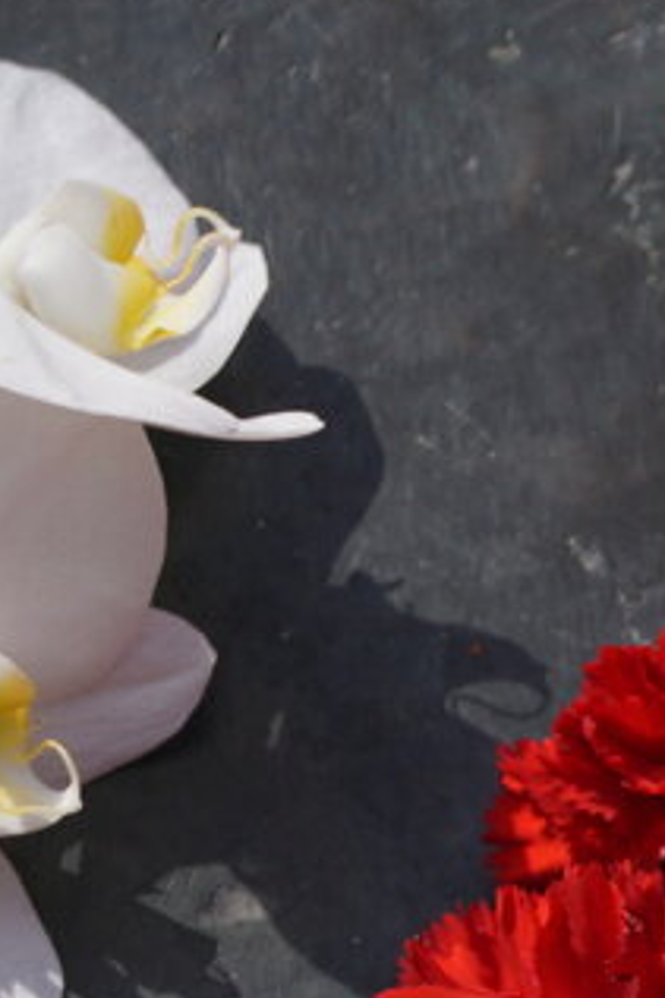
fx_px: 14201
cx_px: 1831
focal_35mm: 512
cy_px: 1214
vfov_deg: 4.0
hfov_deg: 2.7
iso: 100
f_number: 8
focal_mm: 90
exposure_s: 1/320
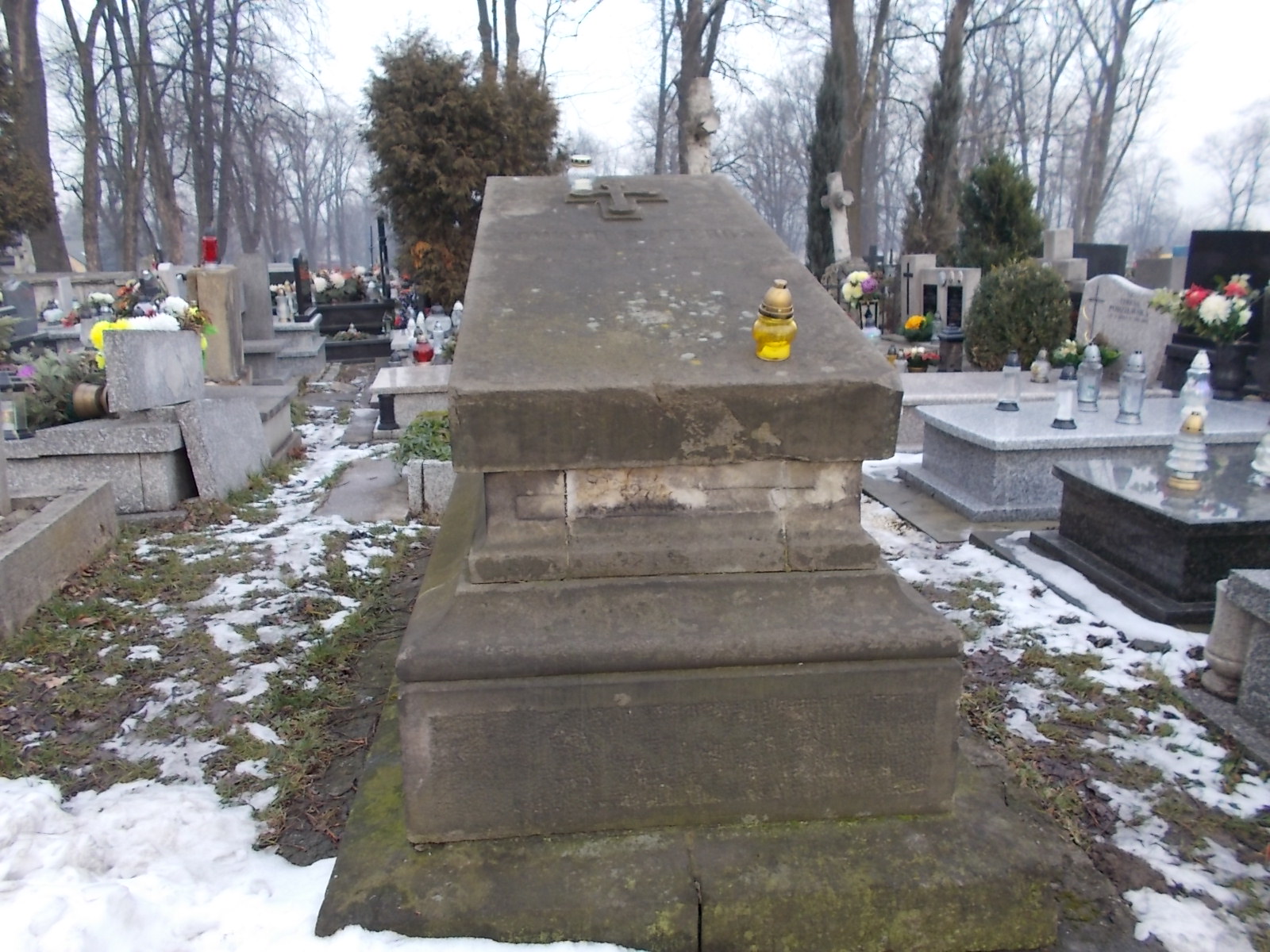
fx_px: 954
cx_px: 635
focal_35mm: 26
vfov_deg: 53.1
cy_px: 476
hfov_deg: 67.3
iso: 80
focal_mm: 4.6
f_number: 3.2
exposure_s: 1/160
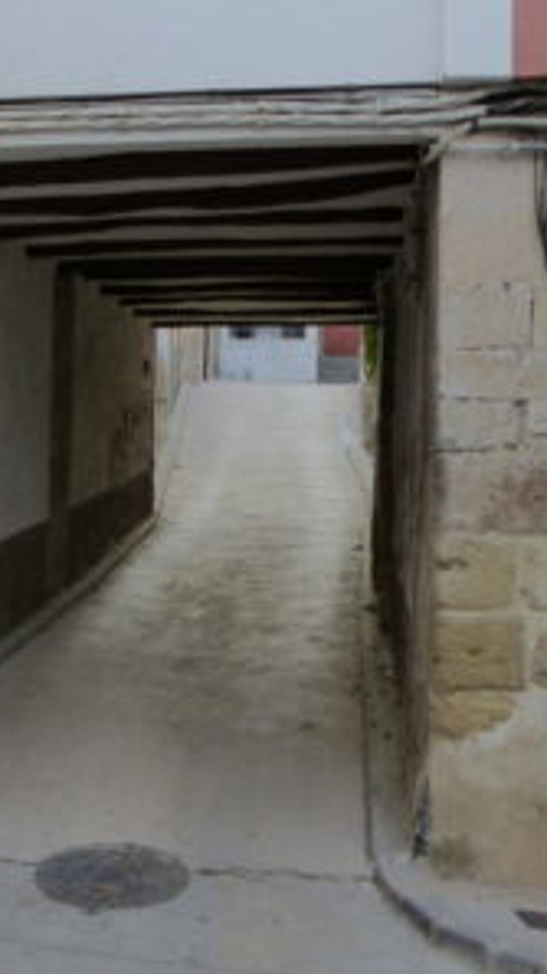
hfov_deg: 25.2
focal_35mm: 47
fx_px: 1212
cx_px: 141
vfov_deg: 43.7
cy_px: 485
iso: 200
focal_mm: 5.7
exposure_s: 1/1000
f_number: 2.8
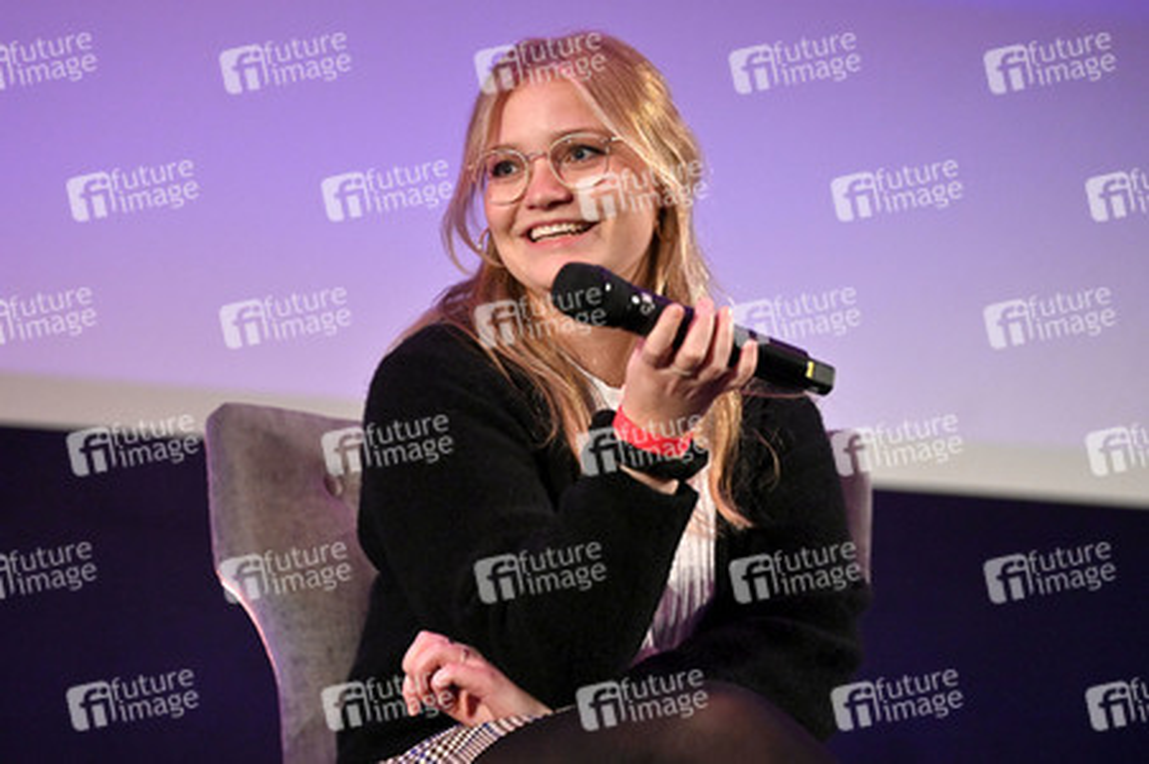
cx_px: 574
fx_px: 4624
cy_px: 382
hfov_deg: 14.2
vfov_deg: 9.4
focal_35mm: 145
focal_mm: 145
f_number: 2.8
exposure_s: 1/400
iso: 4000
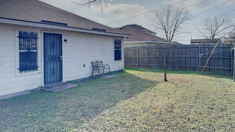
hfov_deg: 69.9
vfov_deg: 42.5
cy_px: 48
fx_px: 168
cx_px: 117
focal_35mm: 27
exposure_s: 1/12346
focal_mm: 6.76
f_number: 1.78
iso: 50
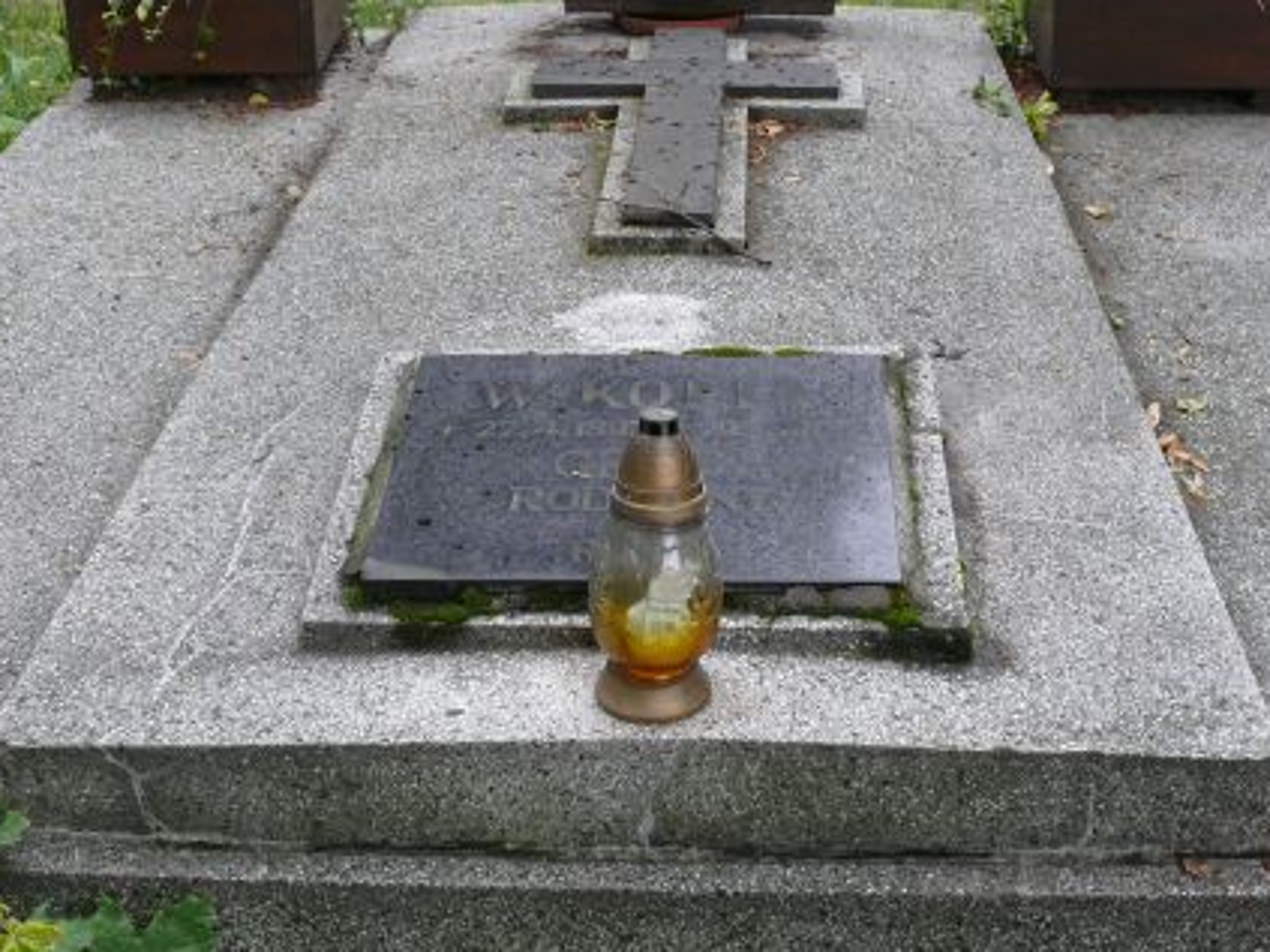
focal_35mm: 53
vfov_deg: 27.5
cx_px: 679
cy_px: 478
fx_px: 1944
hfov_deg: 36.2
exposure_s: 1/100
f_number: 2.8
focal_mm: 7.4
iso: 100
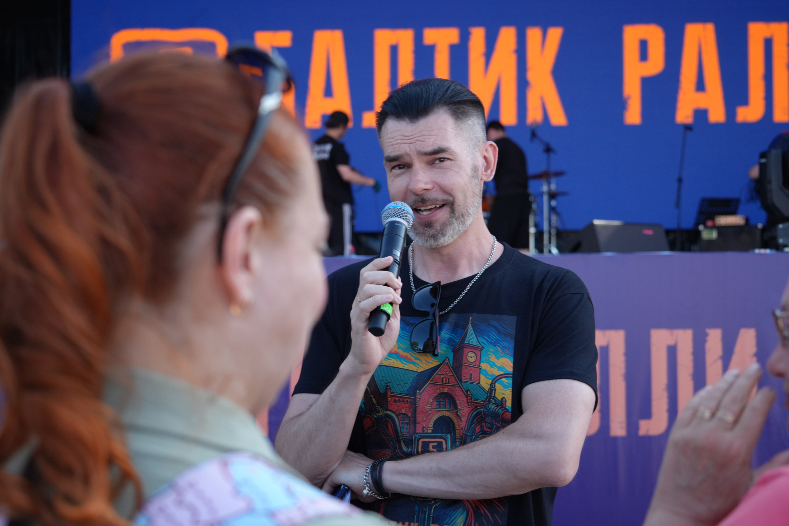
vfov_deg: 17.3
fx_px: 1731
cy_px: 263
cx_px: 394
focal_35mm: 79
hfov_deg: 25.7
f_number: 7.1
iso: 640
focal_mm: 79
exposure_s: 1/320
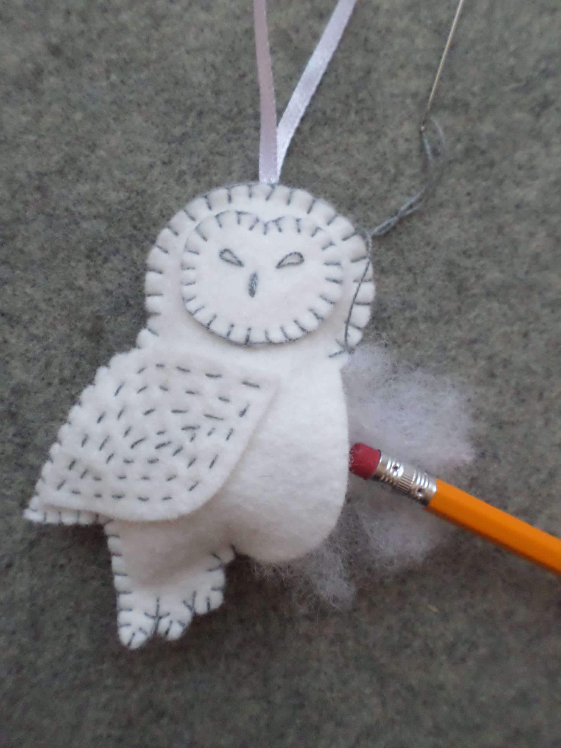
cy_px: 374
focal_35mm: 25
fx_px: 540
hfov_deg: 54.9
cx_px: 280
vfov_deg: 69.4
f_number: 2.5
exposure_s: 1/30
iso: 400
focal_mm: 4.5
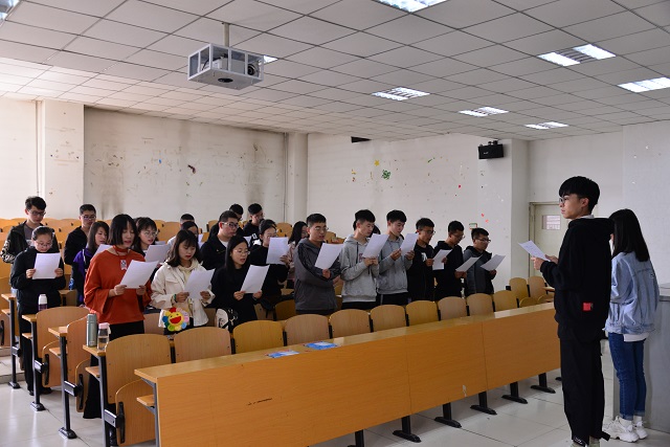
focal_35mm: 31
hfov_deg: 60.3
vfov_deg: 42.3
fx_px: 577
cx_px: 335
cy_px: 224
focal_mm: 31
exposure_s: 1/80
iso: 1250
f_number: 5.6
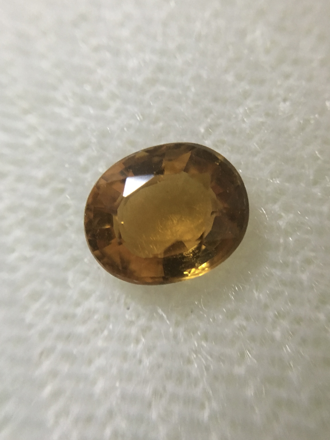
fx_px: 369
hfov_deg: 48.2
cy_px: 220
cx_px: 165
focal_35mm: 29
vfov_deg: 61.7
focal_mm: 4.15
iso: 200
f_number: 2.2
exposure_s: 1/20
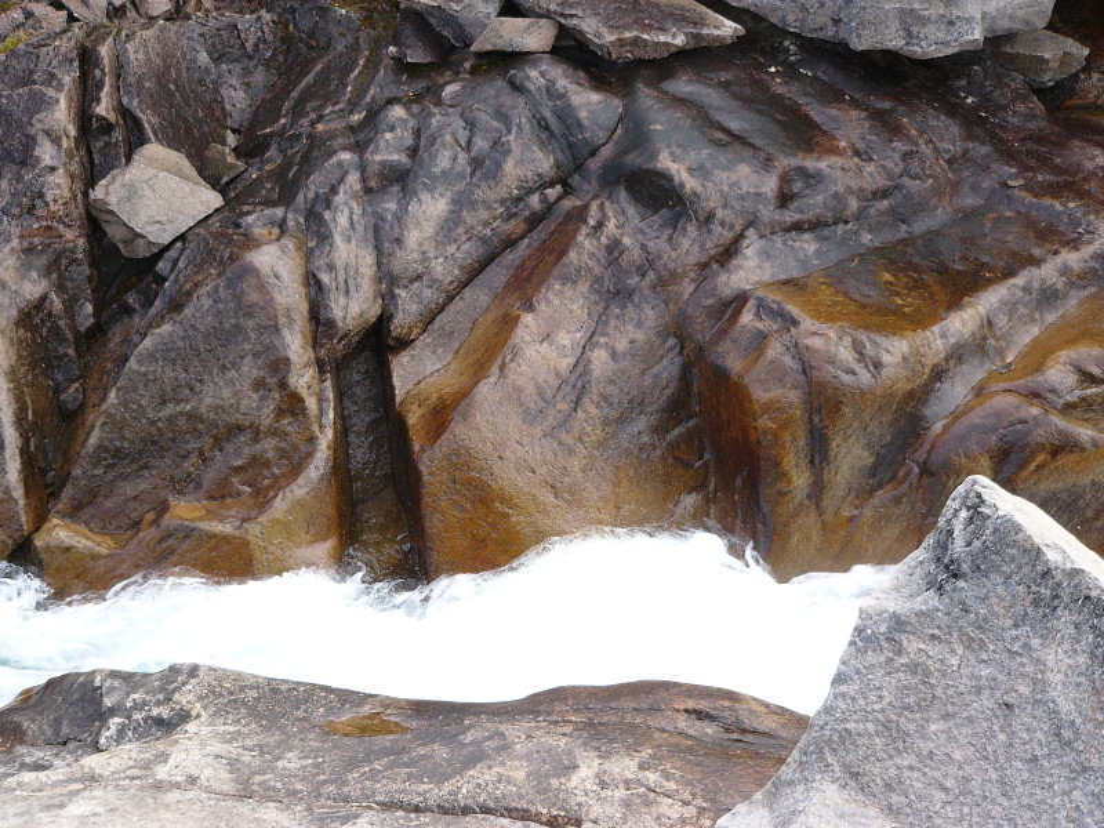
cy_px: 414
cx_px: 552
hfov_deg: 16.6
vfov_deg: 12.5
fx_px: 3795
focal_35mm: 119
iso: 100
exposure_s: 1/250
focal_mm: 19.9
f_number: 2.8
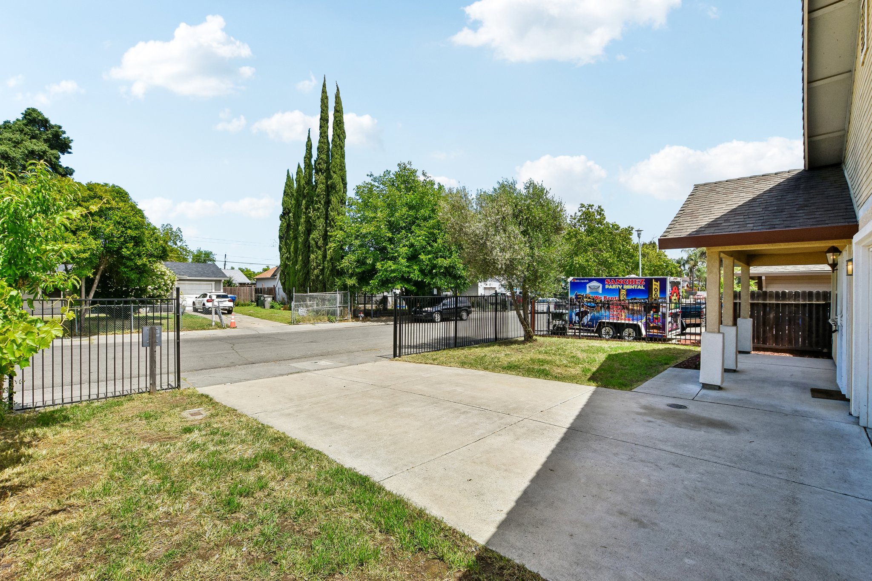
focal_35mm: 15
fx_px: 363
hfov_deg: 100.4
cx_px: 436
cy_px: 290
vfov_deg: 77.3
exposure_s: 1/250
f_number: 8
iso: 100
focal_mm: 10
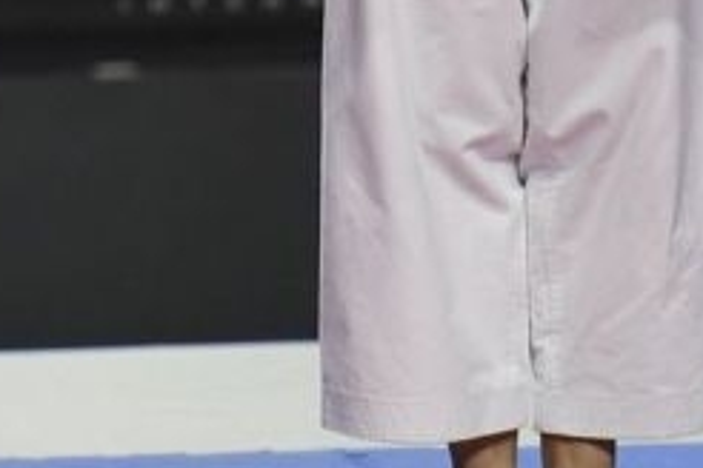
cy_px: -439
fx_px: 28606
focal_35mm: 1465
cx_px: -443
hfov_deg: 1.4
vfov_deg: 0.9
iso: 800
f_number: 2.8
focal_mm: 200
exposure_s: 1/800
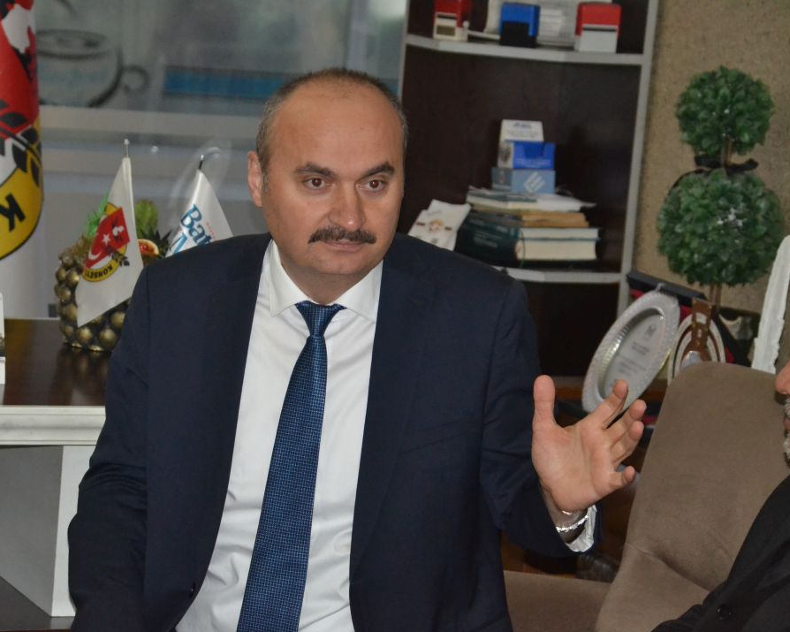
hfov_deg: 12.6
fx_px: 3577
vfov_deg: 10.1
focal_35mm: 153
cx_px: 323
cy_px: 316
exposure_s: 1/60
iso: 3200
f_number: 5.6
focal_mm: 90
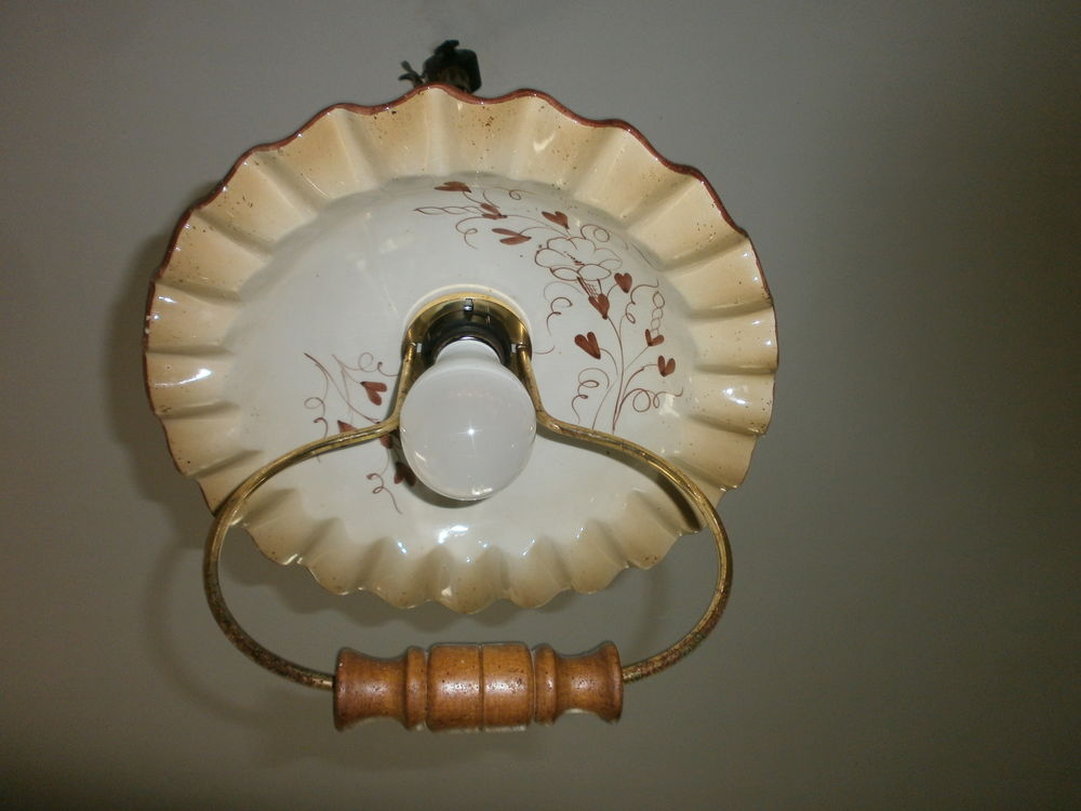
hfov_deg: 65.3
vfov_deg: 51.4
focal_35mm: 27
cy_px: 406
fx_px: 843
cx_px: 540
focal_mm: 4.8
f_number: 2.9
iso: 125
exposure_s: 1/30
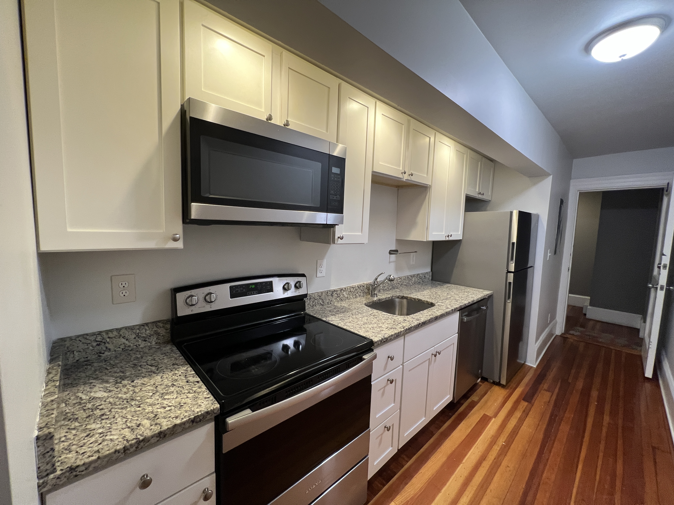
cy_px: 252
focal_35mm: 13
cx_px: 337
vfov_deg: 89.9
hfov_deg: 106.2
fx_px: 253
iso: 160
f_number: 1.8
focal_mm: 1.57
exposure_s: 1/60
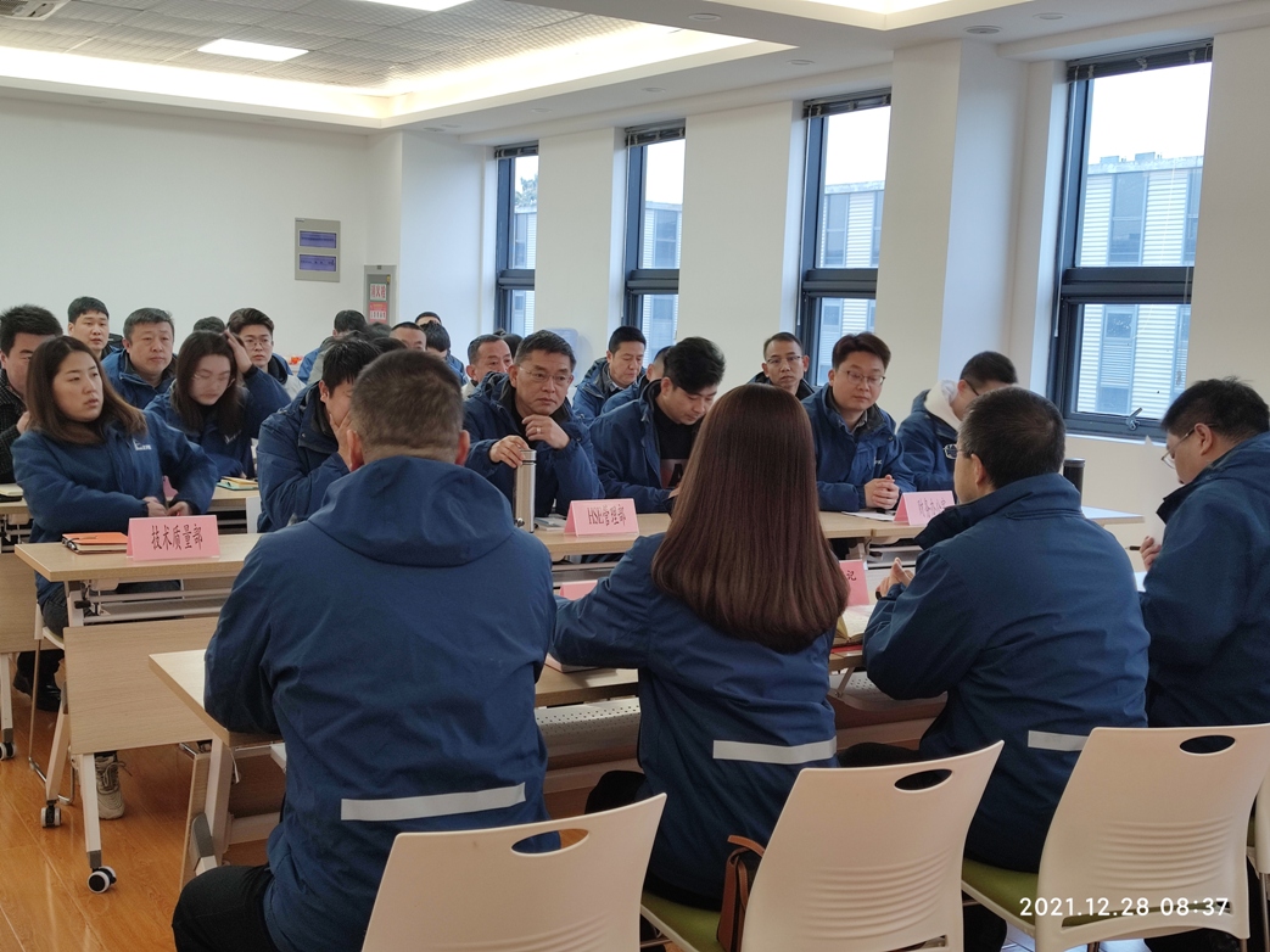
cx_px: 635
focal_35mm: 40
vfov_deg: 36.0
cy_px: 476
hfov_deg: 46.8
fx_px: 1467
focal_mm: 6.72
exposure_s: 1/50
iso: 107
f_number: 1.69
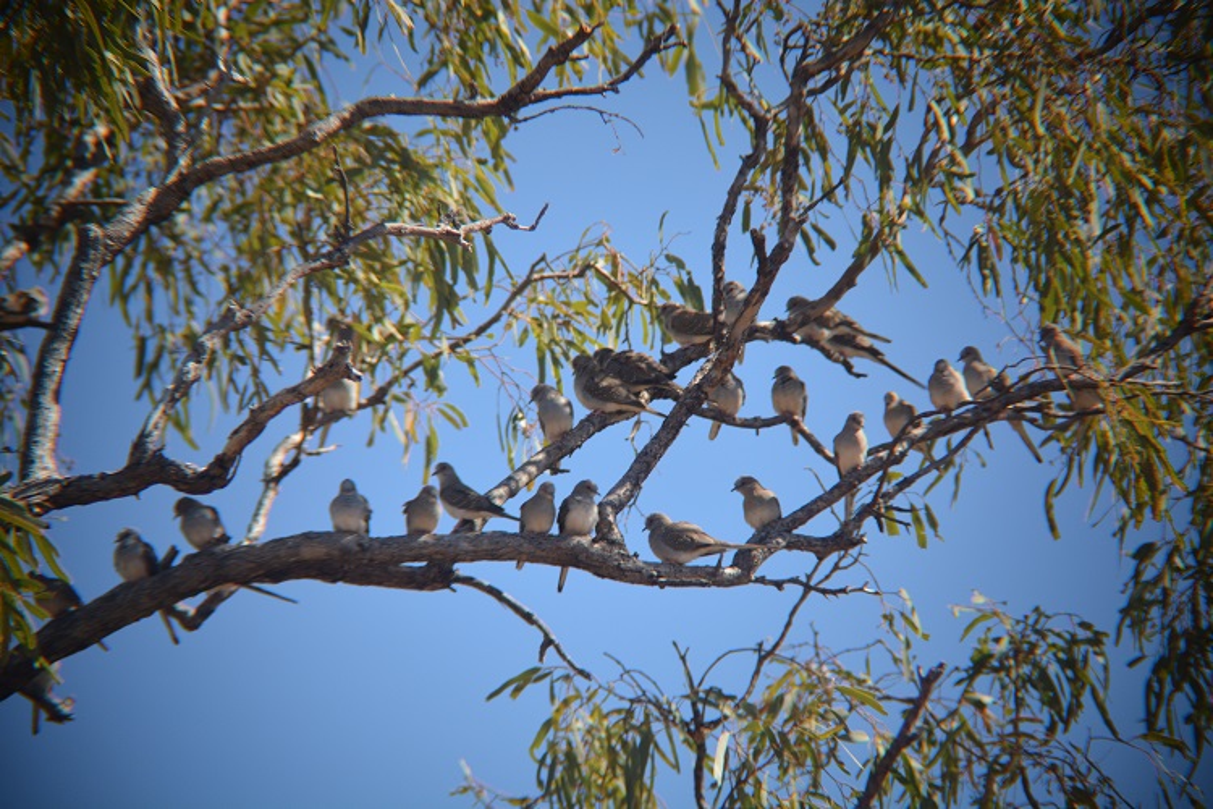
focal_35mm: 300
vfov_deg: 4.6
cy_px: 404
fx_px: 10108
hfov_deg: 6.9
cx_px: 606
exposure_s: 1/1000
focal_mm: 200
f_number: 5.6
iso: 400
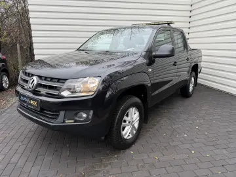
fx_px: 164
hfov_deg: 71.6
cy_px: 88
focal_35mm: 24
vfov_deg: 56.8
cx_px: 118
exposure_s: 1/333
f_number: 1.78
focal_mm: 6.76
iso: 80
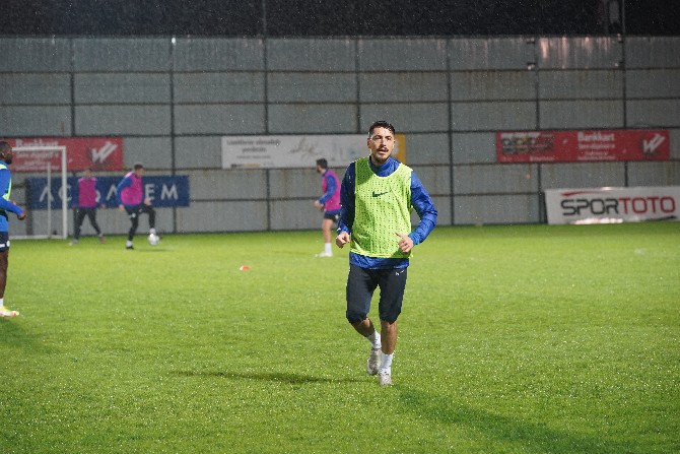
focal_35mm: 140
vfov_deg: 9.8
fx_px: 2645
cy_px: 227
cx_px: 340
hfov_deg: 14.7
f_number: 4.5
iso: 3200
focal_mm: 140
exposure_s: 1/200
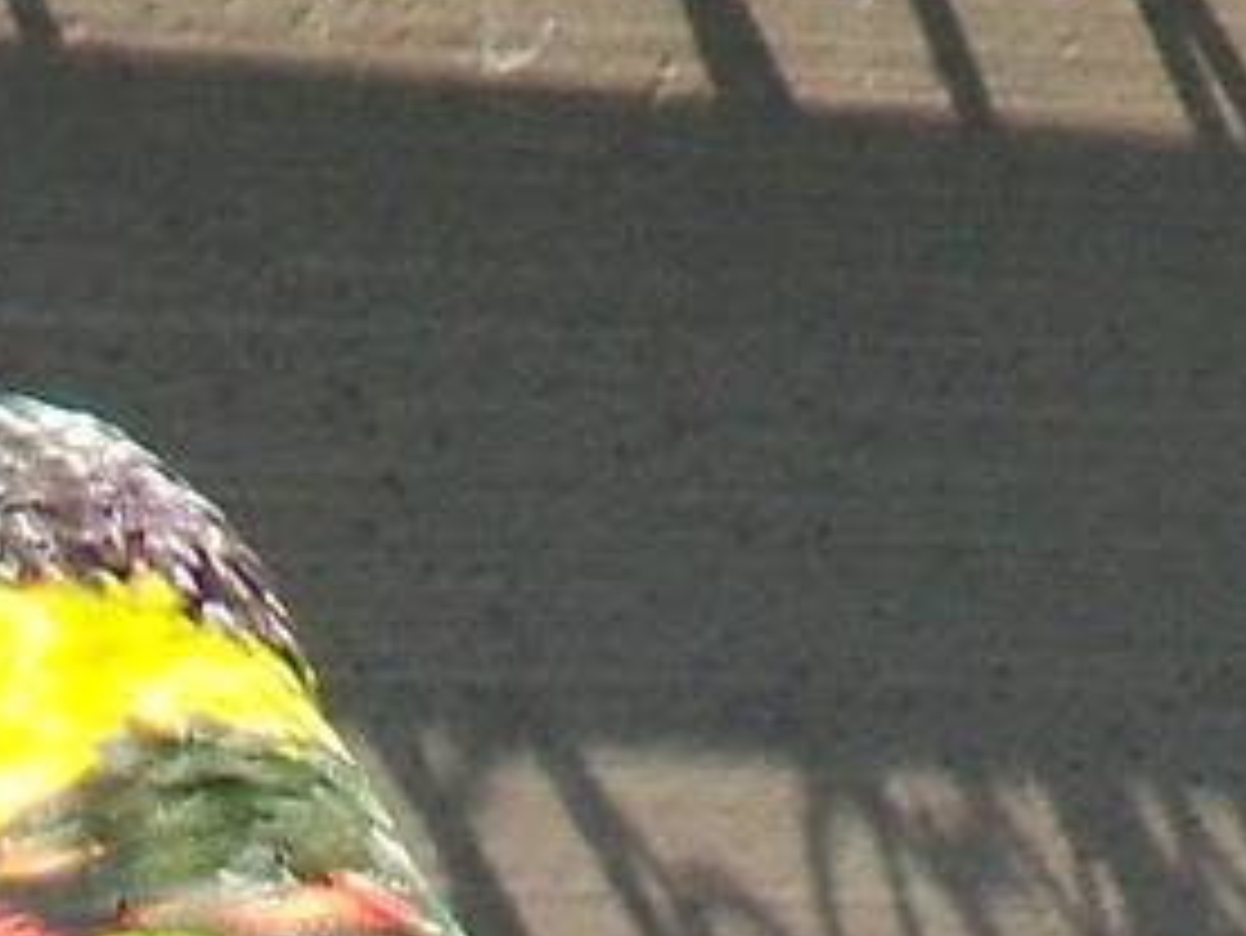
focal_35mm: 1196
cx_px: -99
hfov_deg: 1.7
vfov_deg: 1.2
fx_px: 43069
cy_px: 1773
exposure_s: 1/500
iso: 320
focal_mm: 36.6
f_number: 4.4
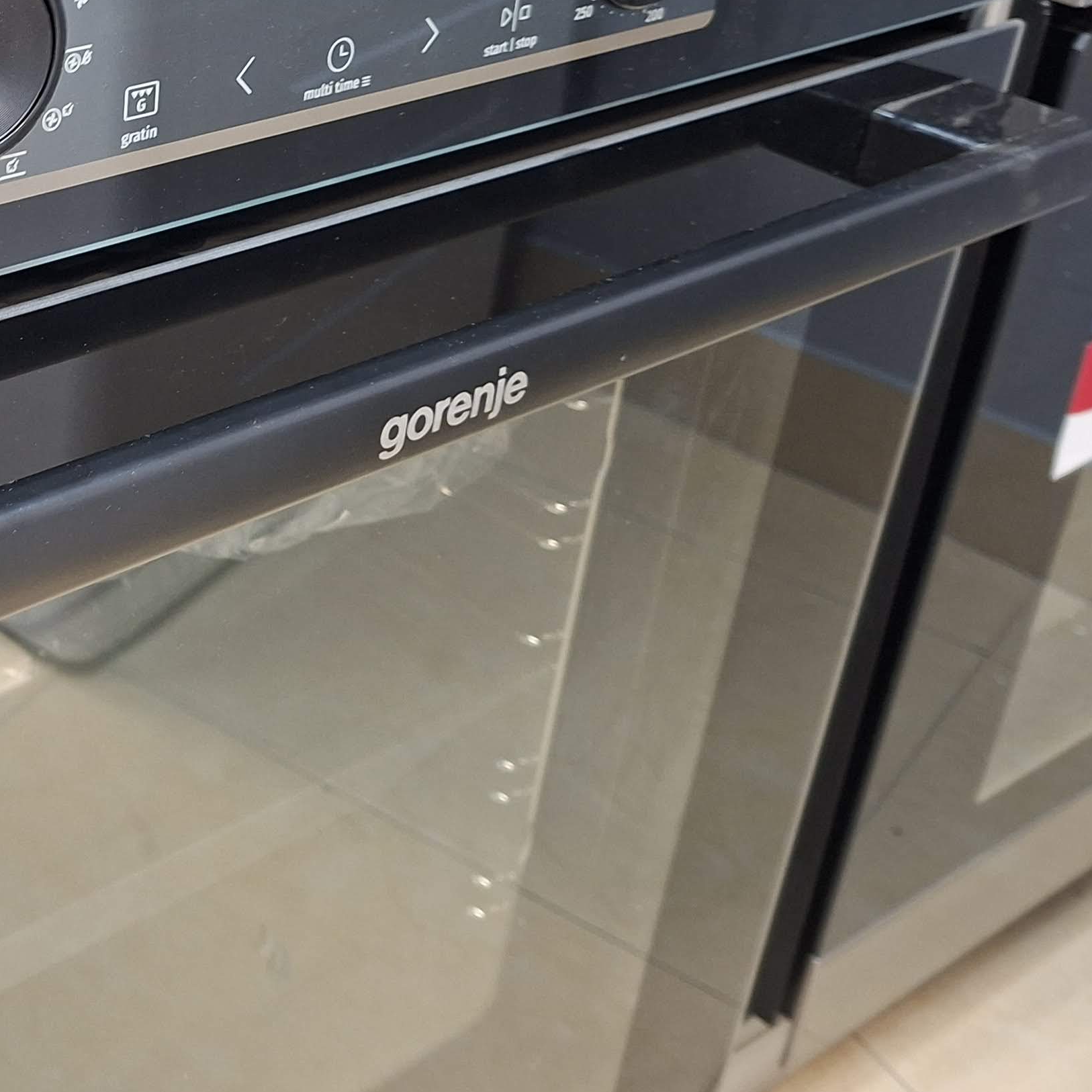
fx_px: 1785
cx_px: -130
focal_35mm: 50
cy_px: 197
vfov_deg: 32.9
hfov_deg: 30.2
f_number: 1.8
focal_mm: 5.54
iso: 400
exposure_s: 1/25
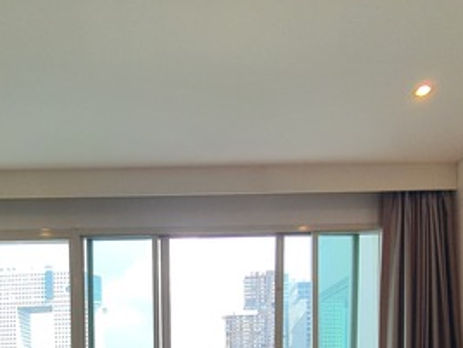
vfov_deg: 36.2
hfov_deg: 57.1
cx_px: 154
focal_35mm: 31
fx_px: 415
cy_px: 409
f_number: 2.2
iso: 50
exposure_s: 1/159
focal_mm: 1.8
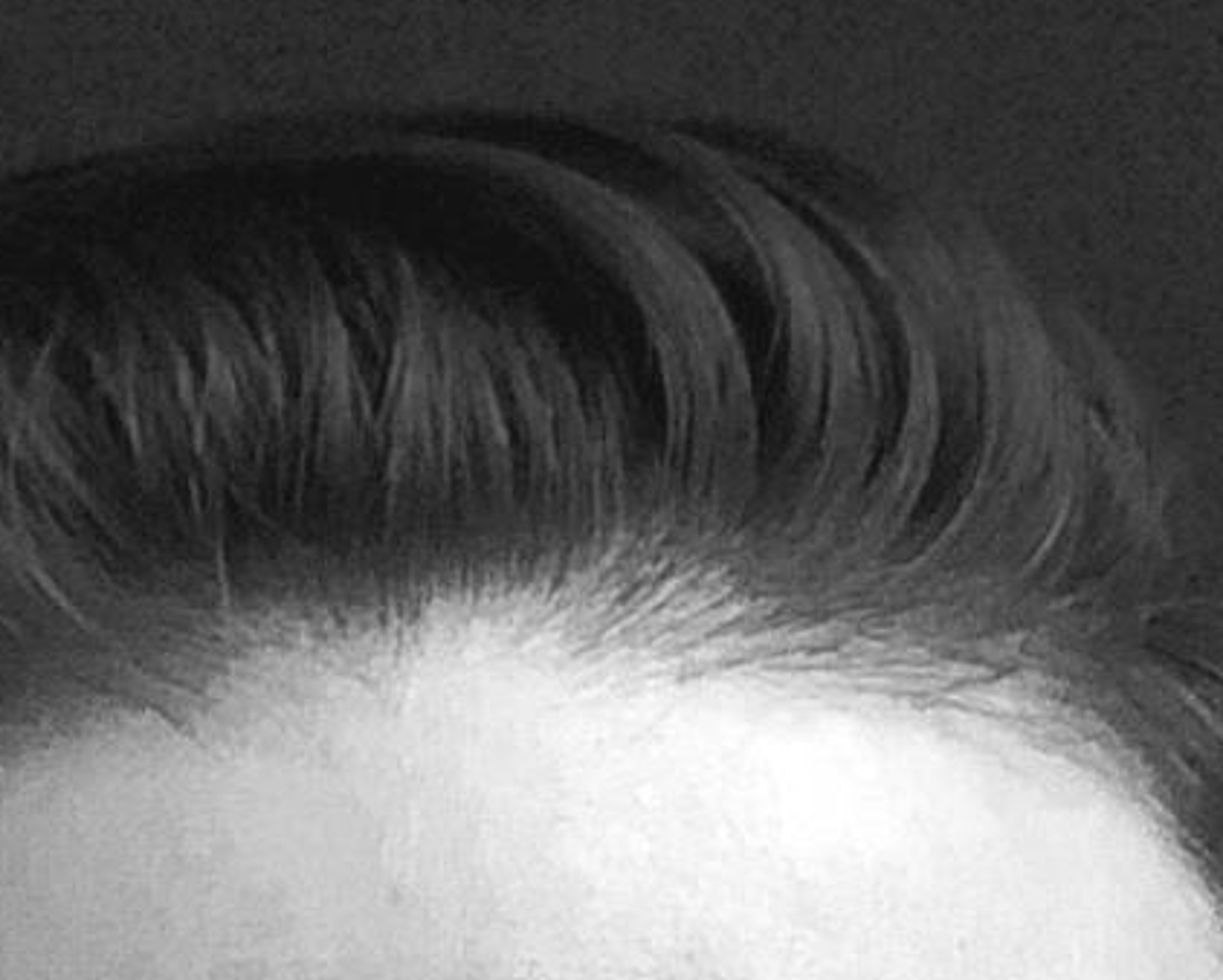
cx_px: 490
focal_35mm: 485
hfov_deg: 4.0
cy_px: 1719
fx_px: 17563
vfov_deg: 3.2
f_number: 2.4
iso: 125
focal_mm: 6
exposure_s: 1/25
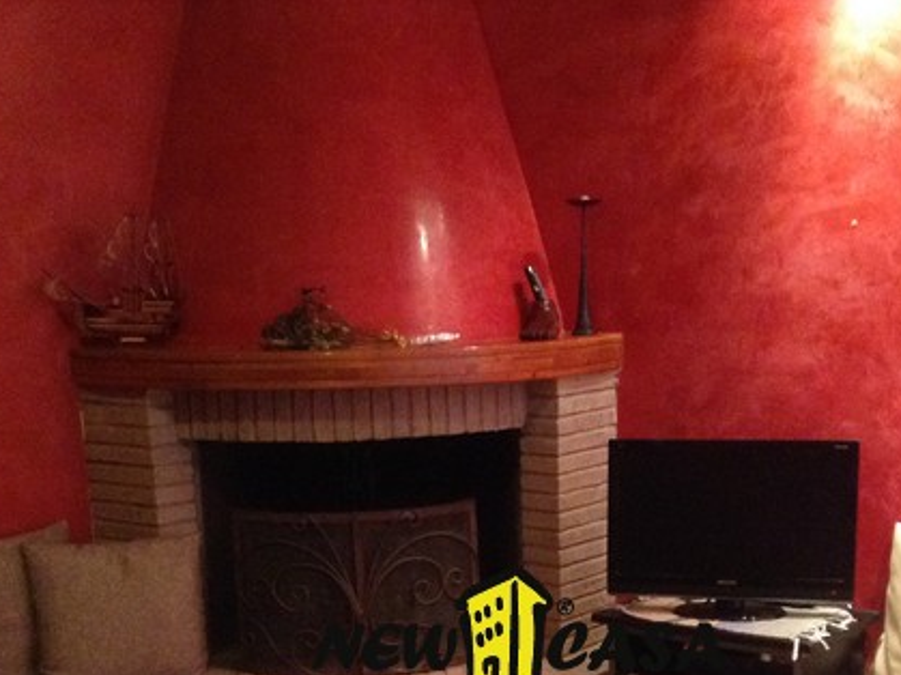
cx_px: 518
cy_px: 641
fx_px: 1639
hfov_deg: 30.7
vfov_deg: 22.6
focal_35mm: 63
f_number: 2.4
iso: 400
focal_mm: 3.3
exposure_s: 1/17
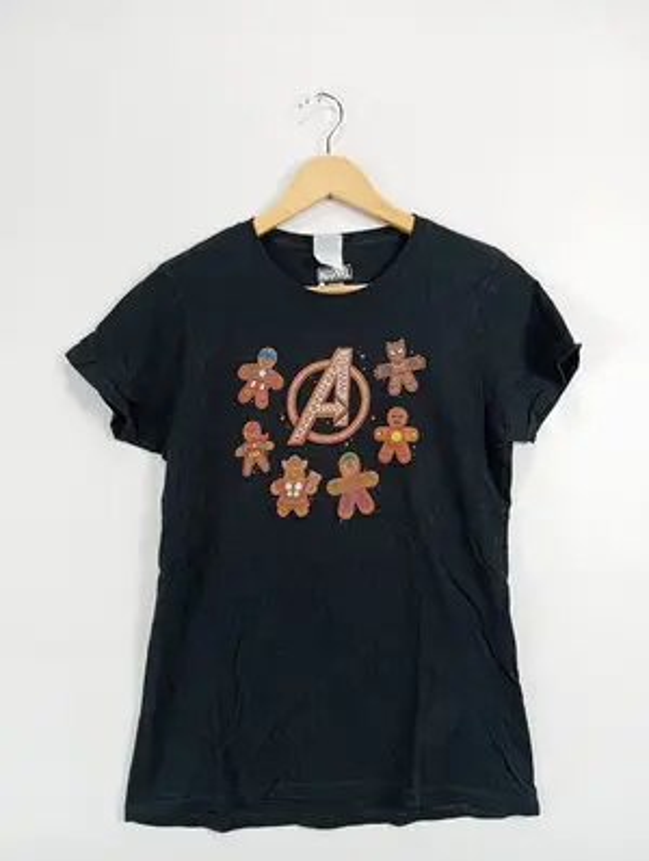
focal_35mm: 28
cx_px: 324
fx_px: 698
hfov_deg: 49.9
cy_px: 430
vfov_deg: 63.4
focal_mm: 4.22
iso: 93
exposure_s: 1/50
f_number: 1.8
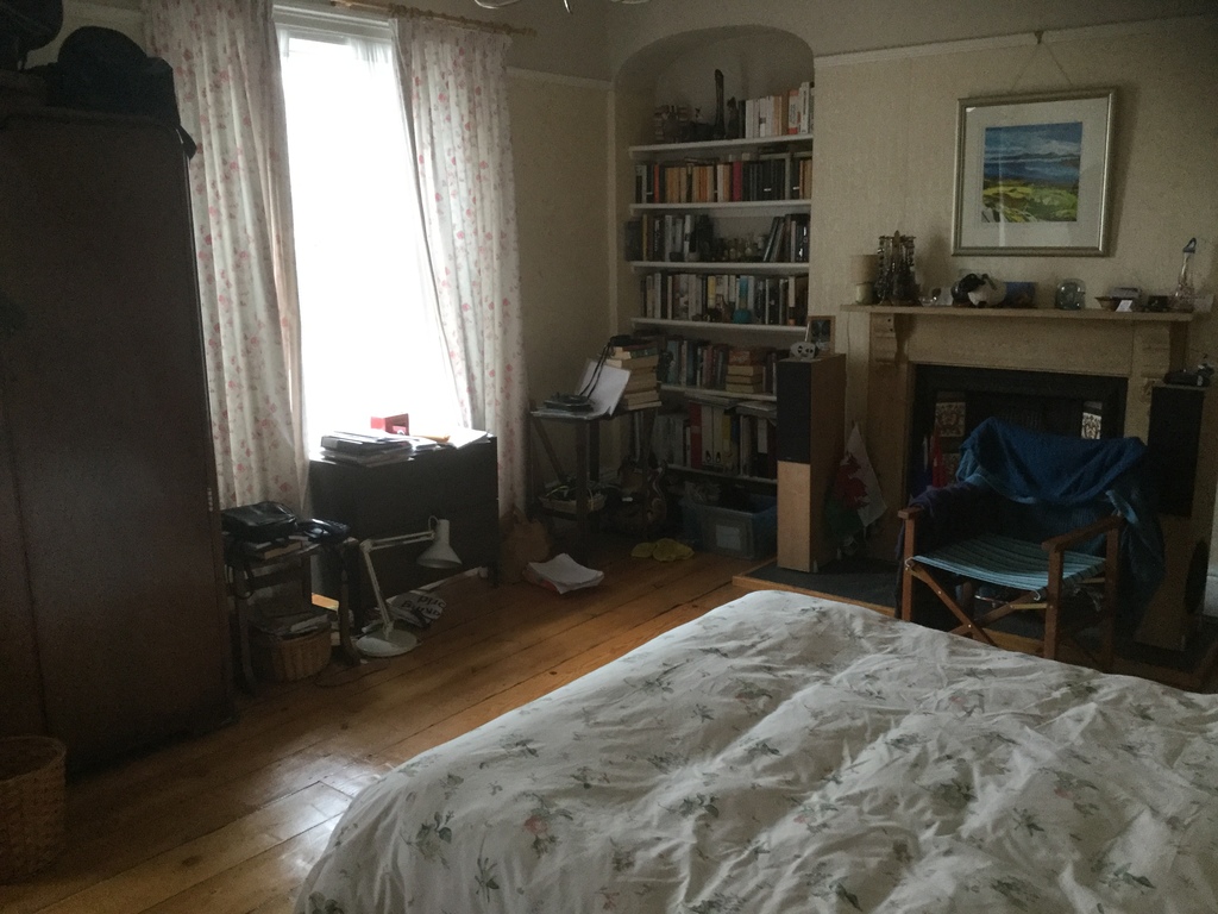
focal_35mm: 31
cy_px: 457
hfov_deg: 58.4
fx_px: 1091
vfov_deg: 45.4
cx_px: 609
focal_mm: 3.3
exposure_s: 1/33
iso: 160
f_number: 2.4
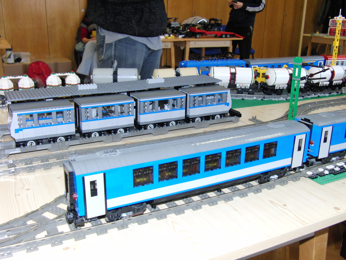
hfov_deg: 51.4
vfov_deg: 39.7
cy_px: 130
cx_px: 173
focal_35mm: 36
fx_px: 360
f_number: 2.7
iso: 200
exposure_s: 1/60
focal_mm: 7.3
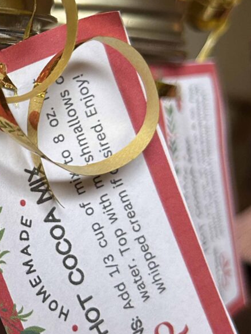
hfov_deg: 19.9
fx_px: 658
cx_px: -72
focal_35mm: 68
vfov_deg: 28.5
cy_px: 185
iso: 250
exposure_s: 1/60
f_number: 1.5
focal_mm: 5.7
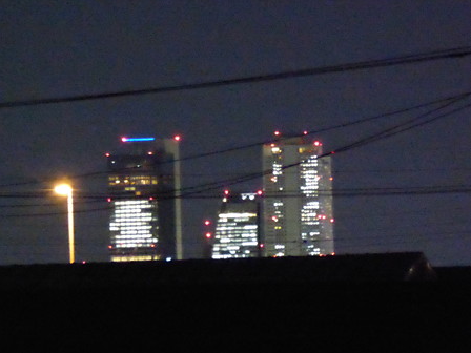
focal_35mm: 984
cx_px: 236
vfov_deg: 1.5
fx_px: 13389
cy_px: 176
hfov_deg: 2.0
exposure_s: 1/4
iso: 5000
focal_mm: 129
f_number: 6.4
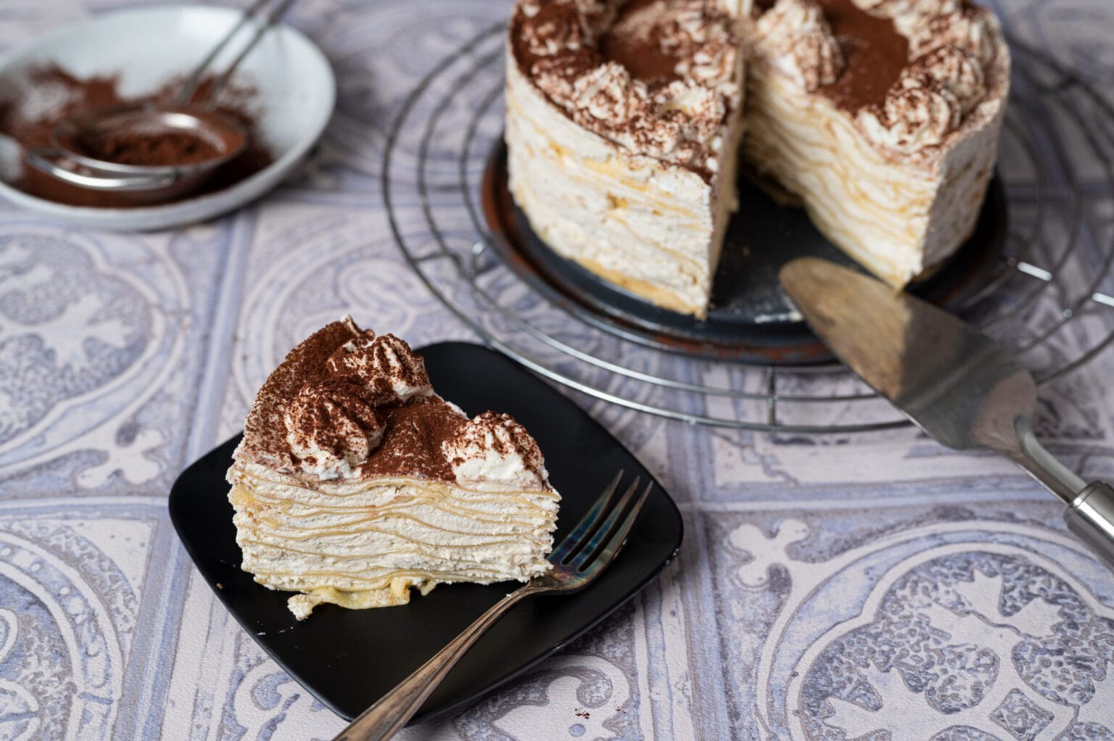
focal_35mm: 50
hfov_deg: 39.6
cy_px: 370
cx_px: 557
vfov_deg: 27.0
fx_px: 1546
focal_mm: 50
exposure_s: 1/13
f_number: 4
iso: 100
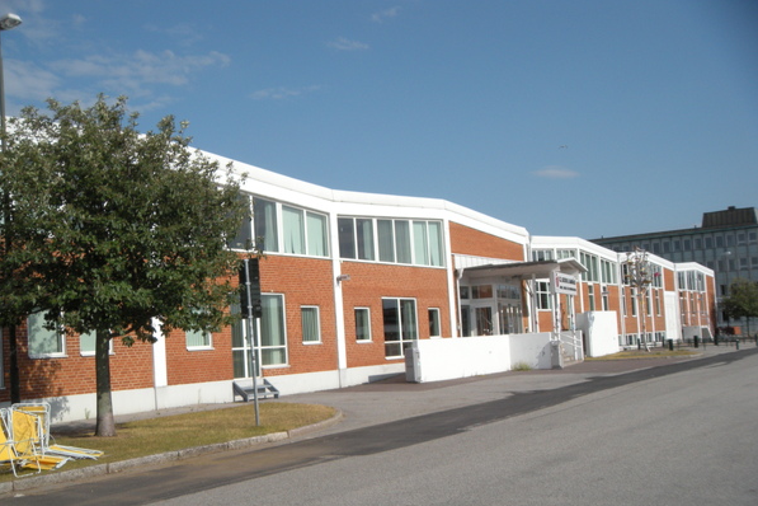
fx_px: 968
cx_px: 378
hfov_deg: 42.7
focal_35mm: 46
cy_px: 285
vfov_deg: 29.2
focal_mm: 7.4
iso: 89
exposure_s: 1/457
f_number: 7.1
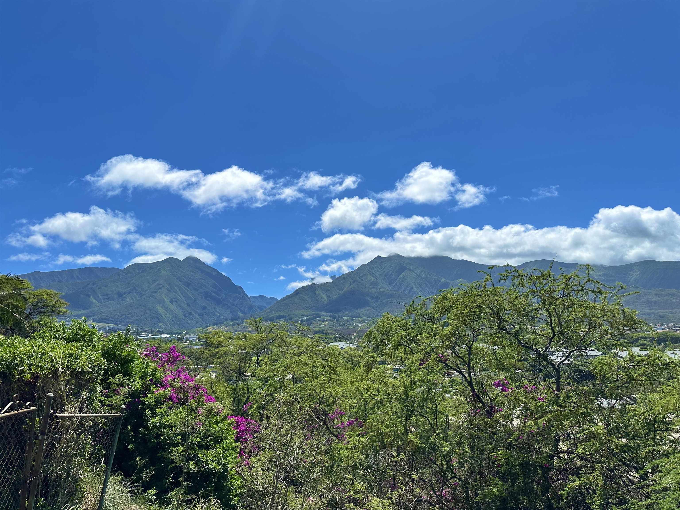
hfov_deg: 71.6
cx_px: 340
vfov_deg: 56.8
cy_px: 255
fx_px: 471
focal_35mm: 24
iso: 80
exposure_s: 1/7576
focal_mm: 6.86
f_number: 1.78
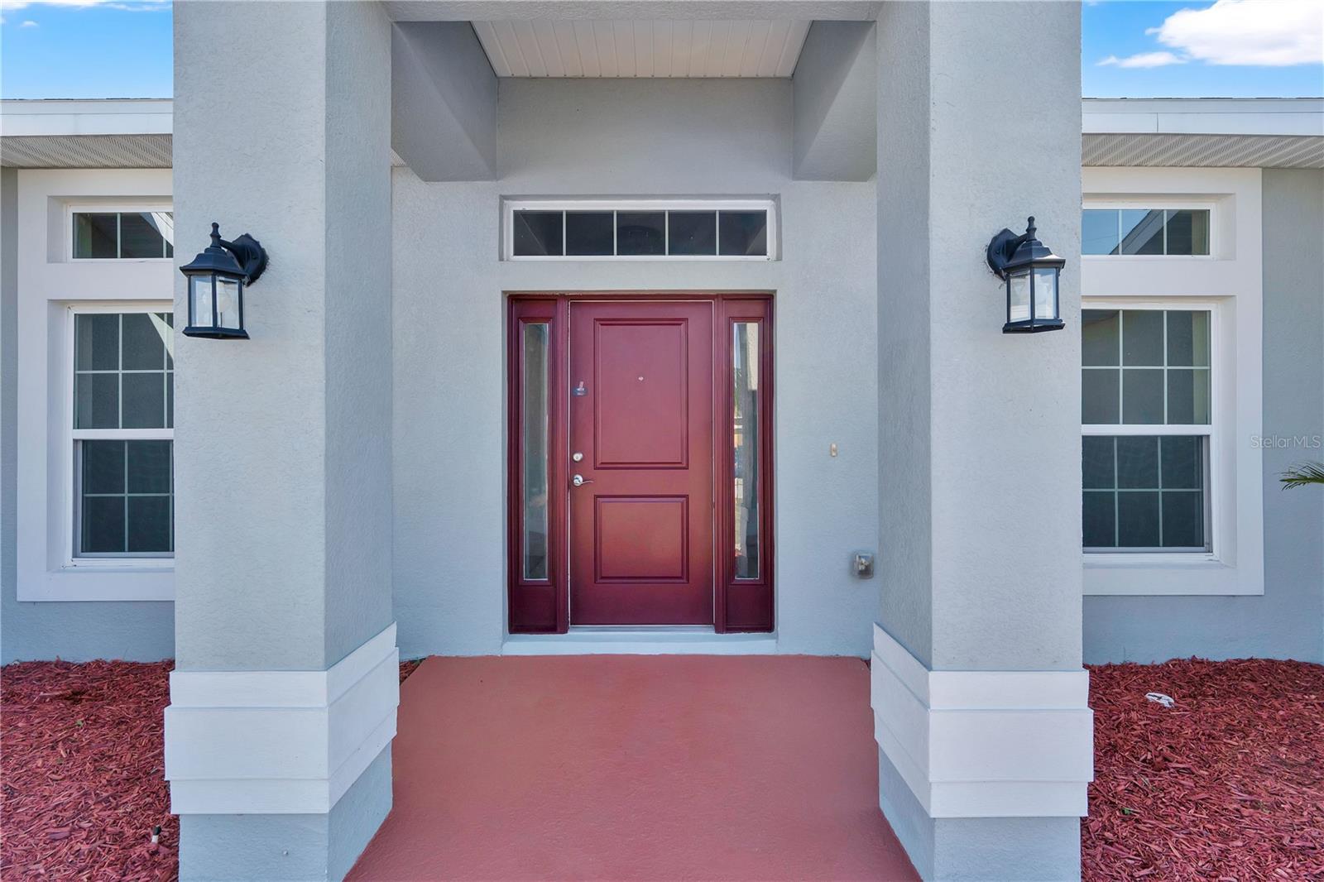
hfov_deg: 96.7
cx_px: 662
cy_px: 441
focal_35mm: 16
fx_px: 588
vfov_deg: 73.7
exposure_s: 1/500
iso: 400
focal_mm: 16
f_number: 7.1
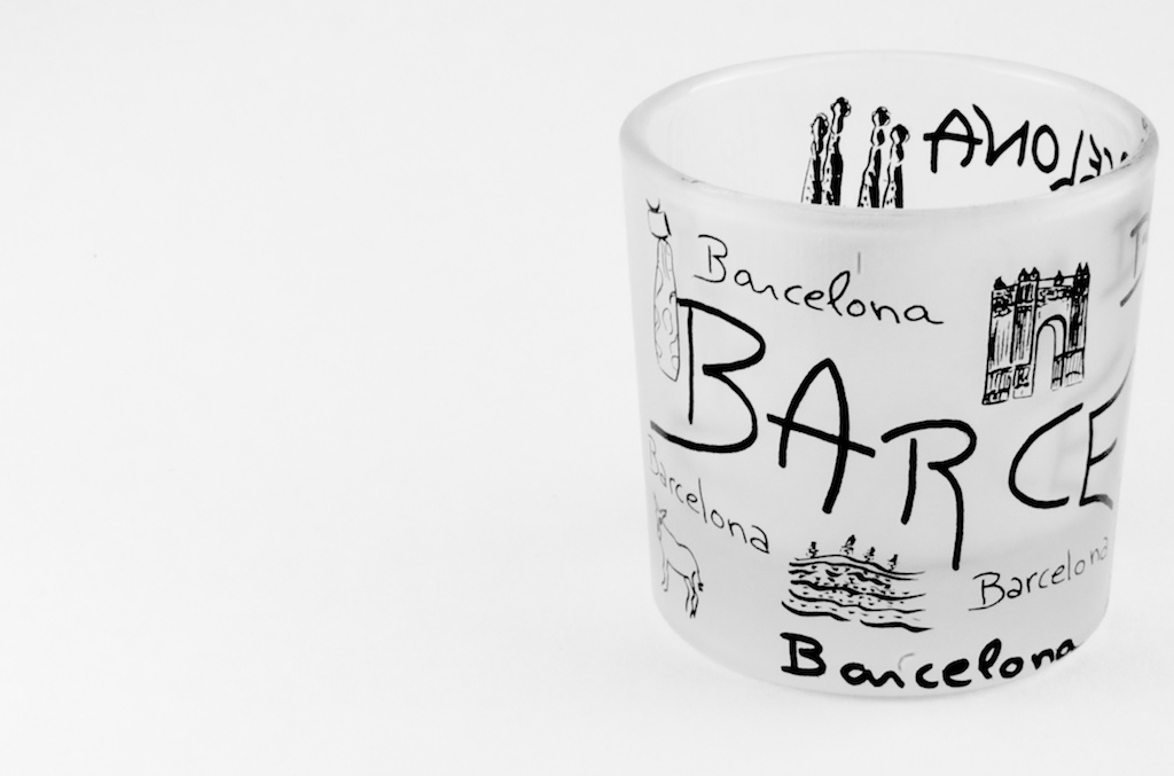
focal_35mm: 72
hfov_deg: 28.1
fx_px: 2342
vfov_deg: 18.8
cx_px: 587
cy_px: 388
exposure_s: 1/13
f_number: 36
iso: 200
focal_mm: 48
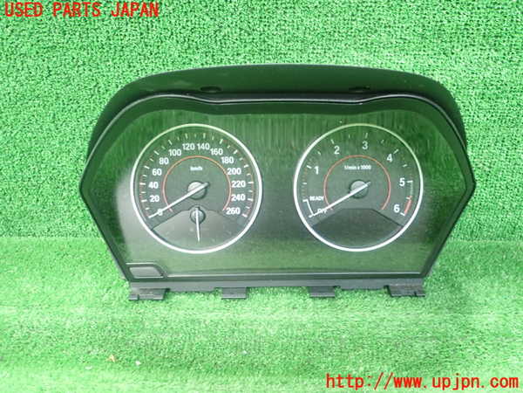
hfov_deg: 60.0
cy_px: 196
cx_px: 262
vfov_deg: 46.8
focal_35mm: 30
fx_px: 453
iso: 800
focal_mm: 5.5
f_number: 2.3
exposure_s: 1/80
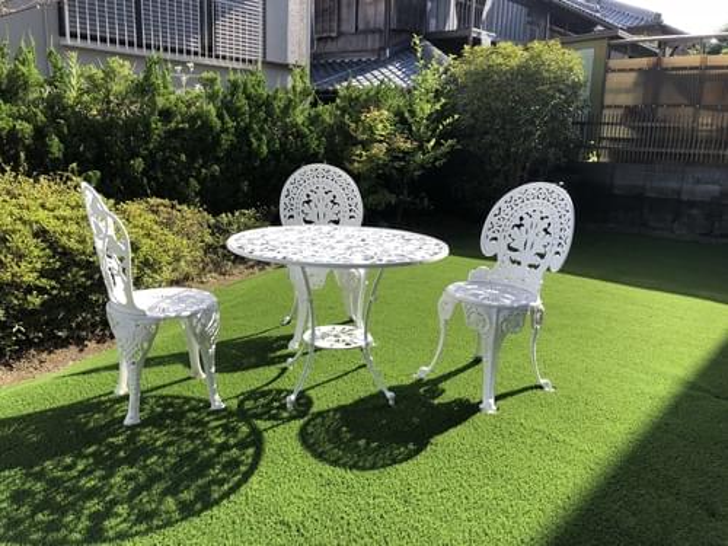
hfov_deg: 63.4
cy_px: 273
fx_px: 589
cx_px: 364
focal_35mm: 28
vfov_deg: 49.7
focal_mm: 3.99
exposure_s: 1/747
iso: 20
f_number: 1.8
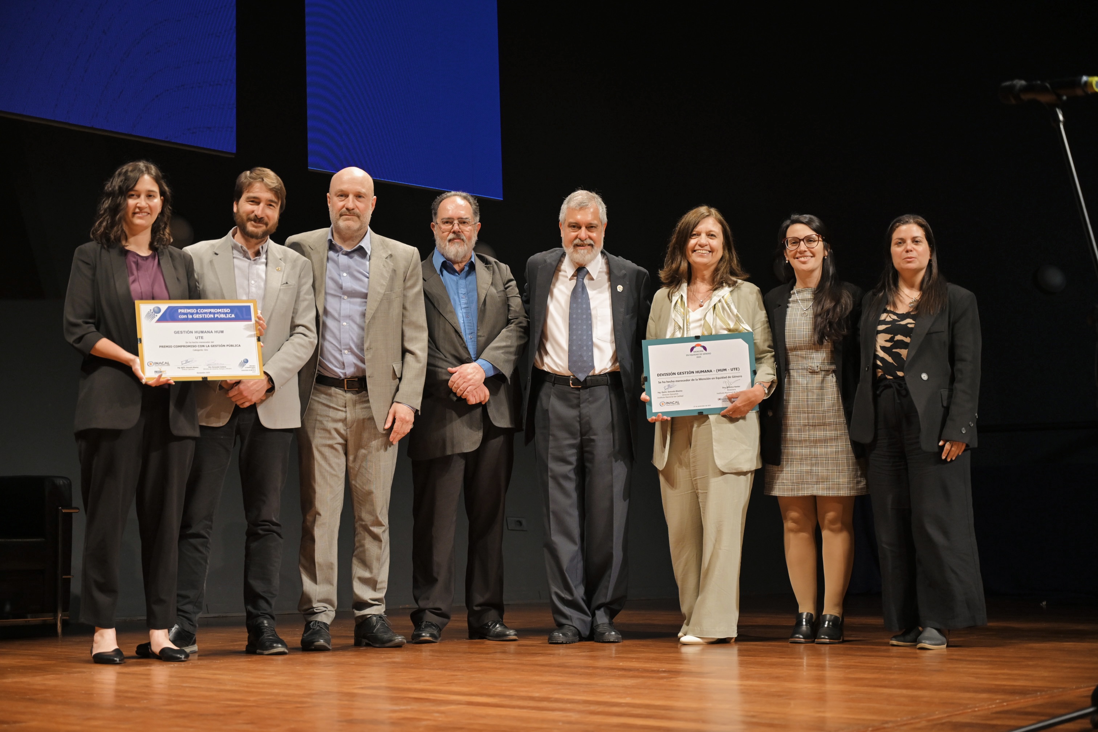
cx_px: 549
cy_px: 366
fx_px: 1860
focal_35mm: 61
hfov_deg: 32.9
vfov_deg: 22.3
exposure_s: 1/160
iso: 1250
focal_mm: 61
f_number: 4
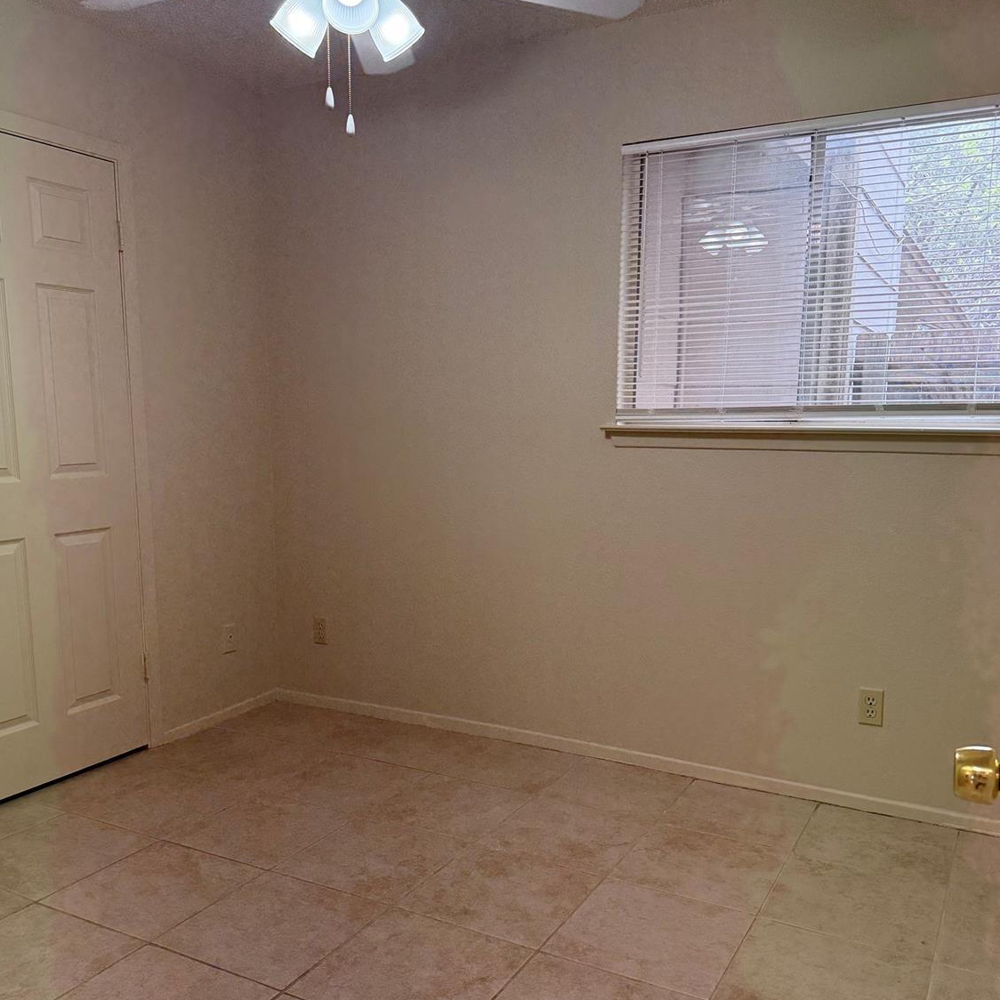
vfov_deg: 55.5
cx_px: 497
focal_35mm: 29
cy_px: 563
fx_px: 948
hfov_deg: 55.6
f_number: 1.78
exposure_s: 1/120
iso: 200
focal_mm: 6.76
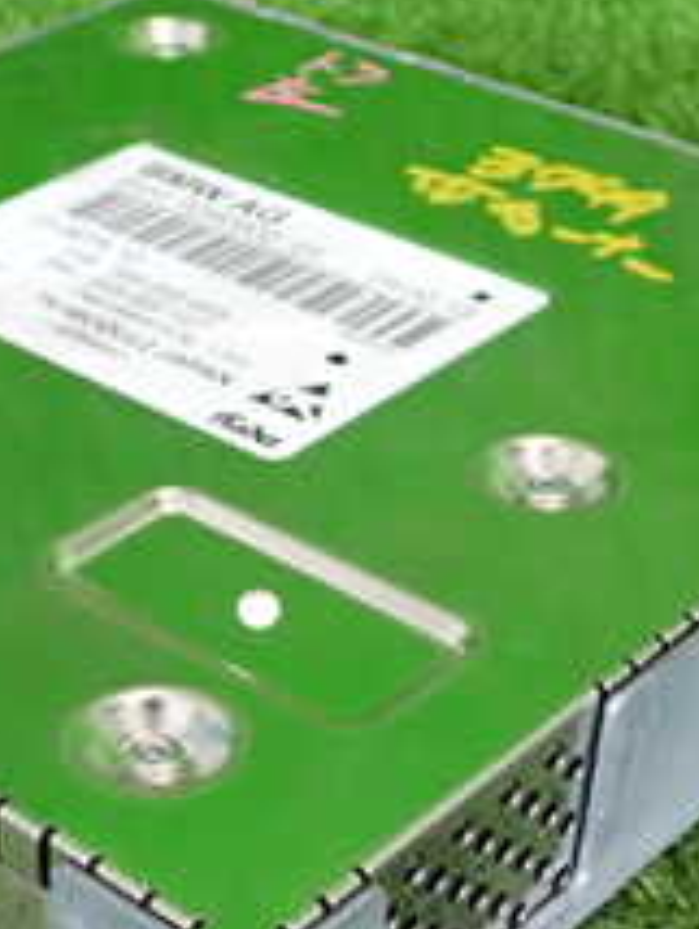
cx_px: 239
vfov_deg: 23.2
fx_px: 2257
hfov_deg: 17.6
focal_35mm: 84
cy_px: 595
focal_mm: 5.4
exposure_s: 1/30
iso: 250
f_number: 2.3
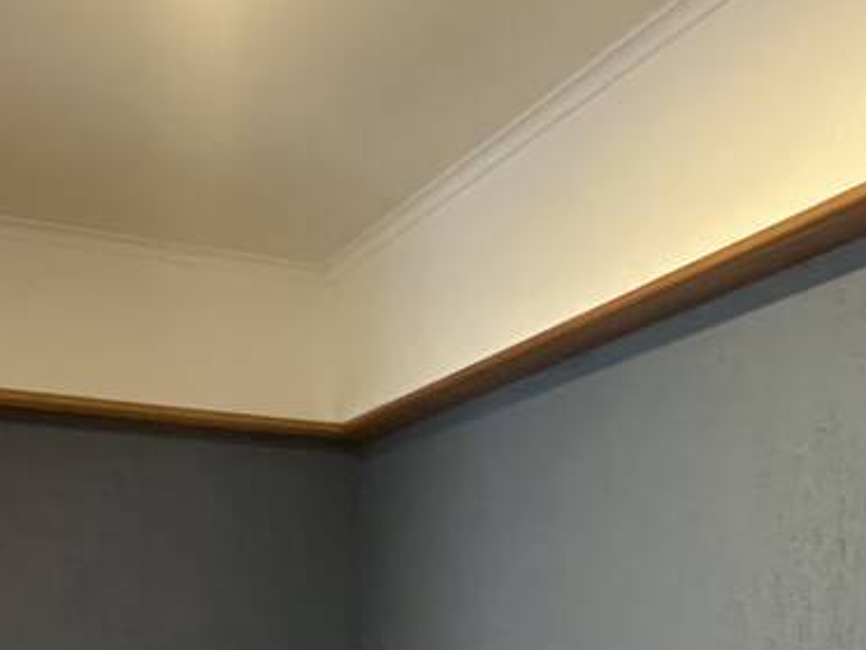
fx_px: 1351
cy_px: 875
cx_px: 436
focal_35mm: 54
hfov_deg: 35.5
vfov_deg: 23.5
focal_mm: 2.22
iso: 500
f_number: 2.2
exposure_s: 1/60
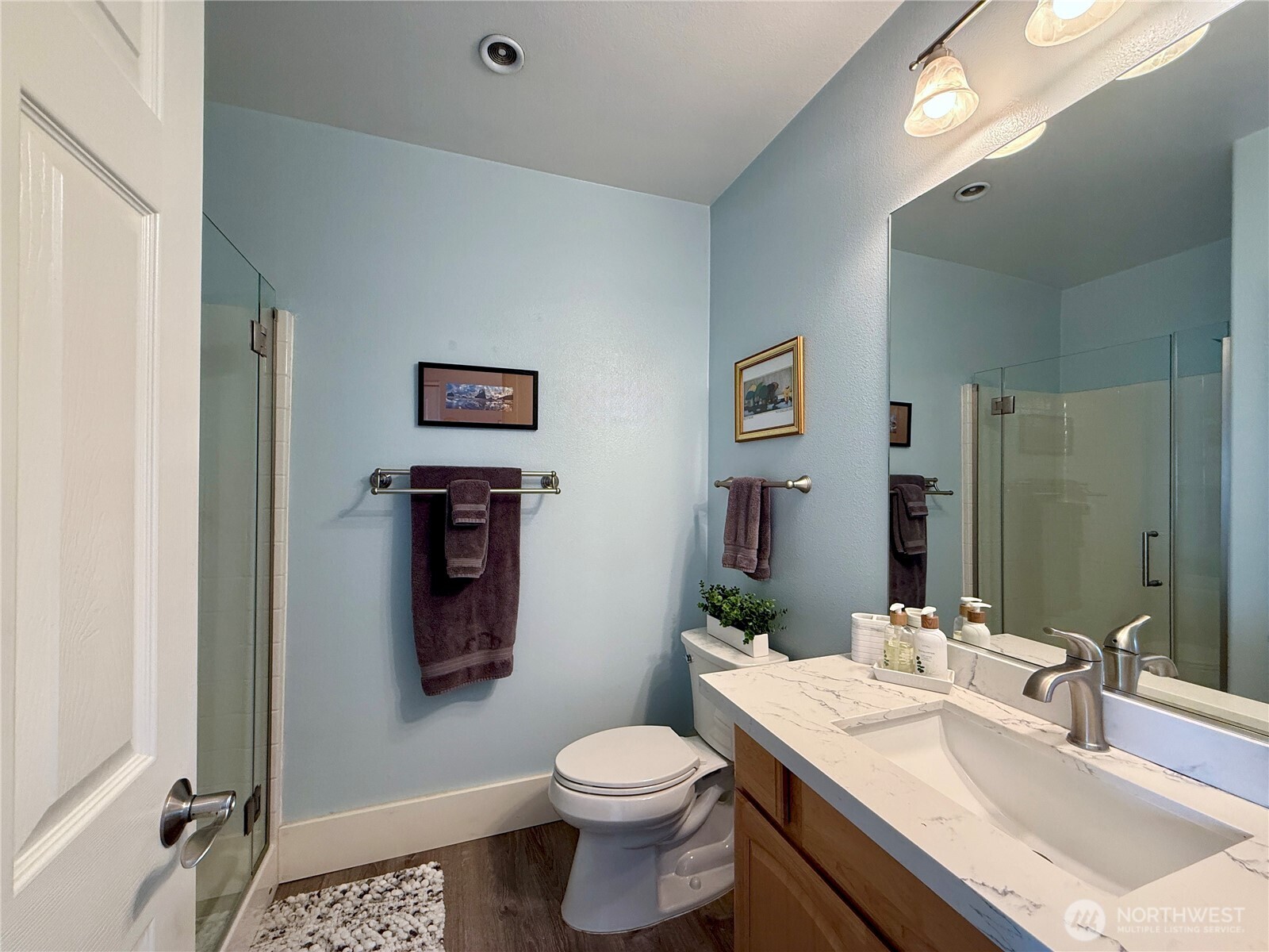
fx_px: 513
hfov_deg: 102.1
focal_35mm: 14
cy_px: 476
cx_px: 634
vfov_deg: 85.7
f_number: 2.2
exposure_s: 1/60
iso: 200
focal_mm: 2.22
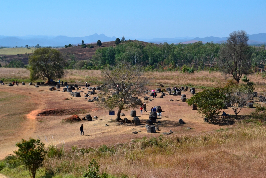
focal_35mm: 82
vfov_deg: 16.6
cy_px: 89
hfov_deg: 24.6
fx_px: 610
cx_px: 133
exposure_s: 1/400
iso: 400
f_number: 11
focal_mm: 55
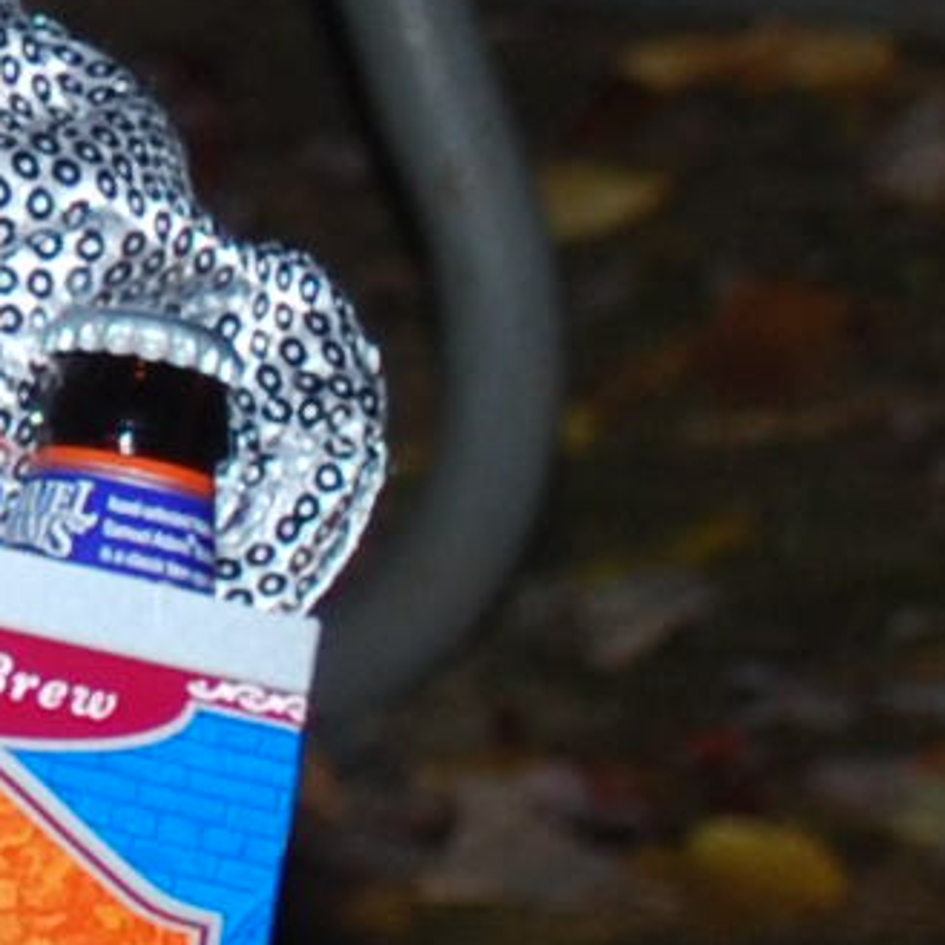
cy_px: -1350
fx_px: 20385
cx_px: -2439
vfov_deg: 2.6
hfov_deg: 2.6
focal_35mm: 660
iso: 200
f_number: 5.3
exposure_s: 1/60
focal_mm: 44
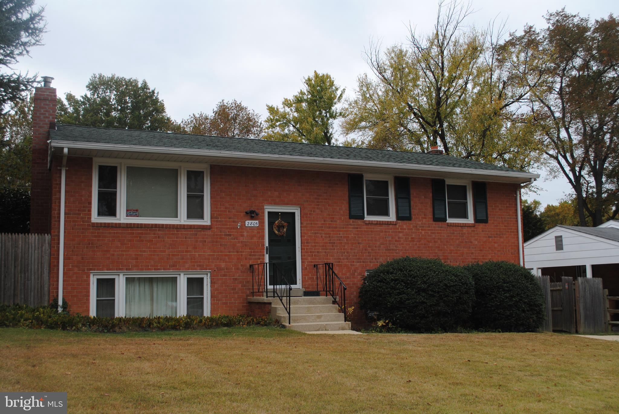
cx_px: 310
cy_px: 207
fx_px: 620
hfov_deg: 53.1
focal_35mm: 36
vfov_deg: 37.0
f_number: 6.3
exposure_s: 1/200
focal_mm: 24
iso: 100
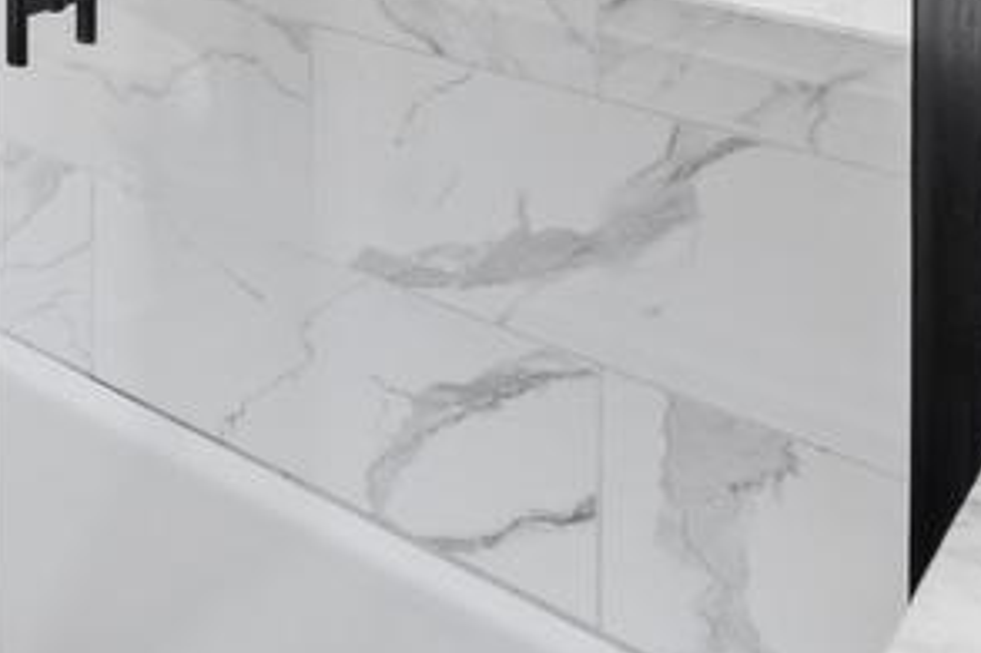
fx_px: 1334
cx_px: -579
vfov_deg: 21.8
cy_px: -382
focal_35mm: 49
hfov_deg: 26.0
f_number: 8
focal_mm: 14
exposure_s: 1/60
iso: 1000
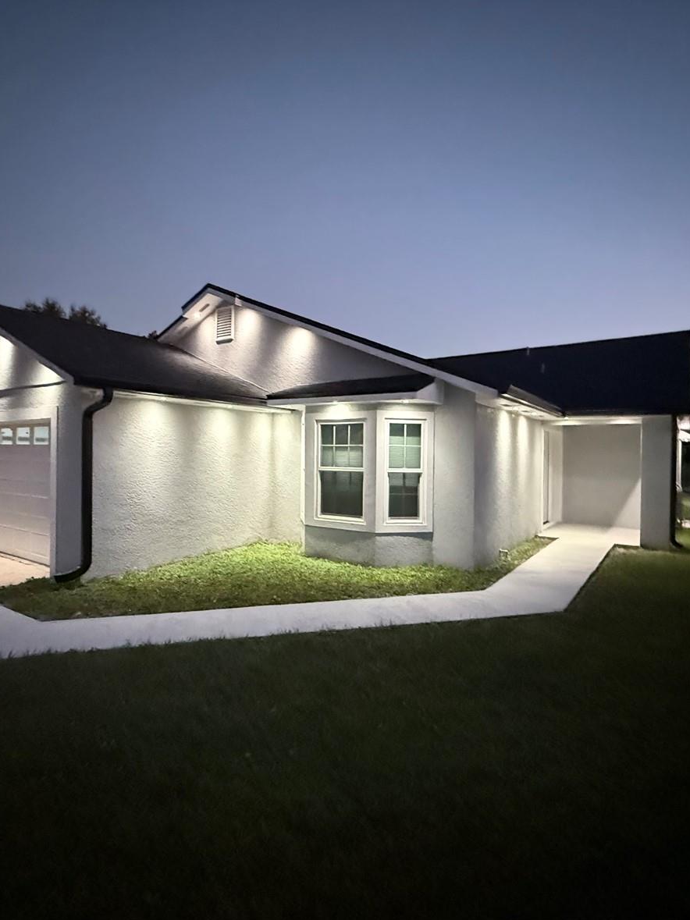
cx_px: 343
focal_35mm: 19
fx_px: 505
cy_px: 455
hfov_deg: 68.7
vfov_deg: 84.7
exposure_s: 1/40
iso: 1250
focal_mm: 2.22
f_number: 2.2
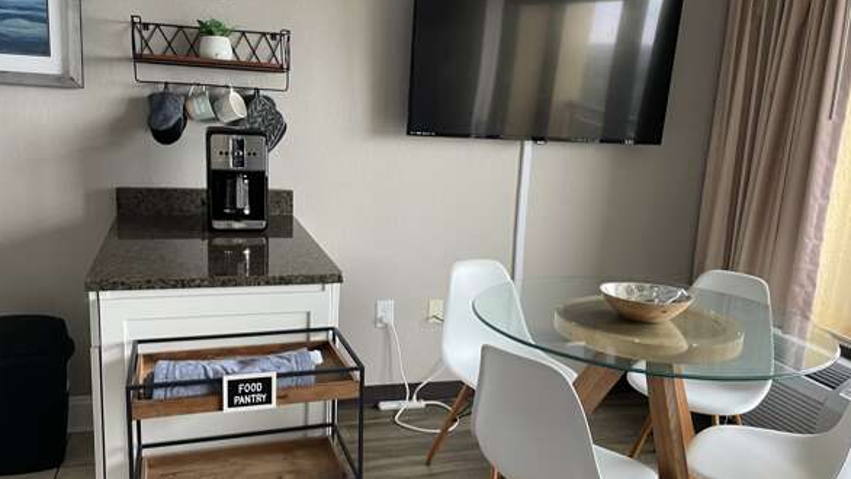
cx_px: 441
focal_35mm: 33
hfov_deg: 59.5
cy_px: 251
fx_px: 745
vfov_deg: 35.7
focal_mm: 4.2
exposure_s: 1/60
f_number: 1.6
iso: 125
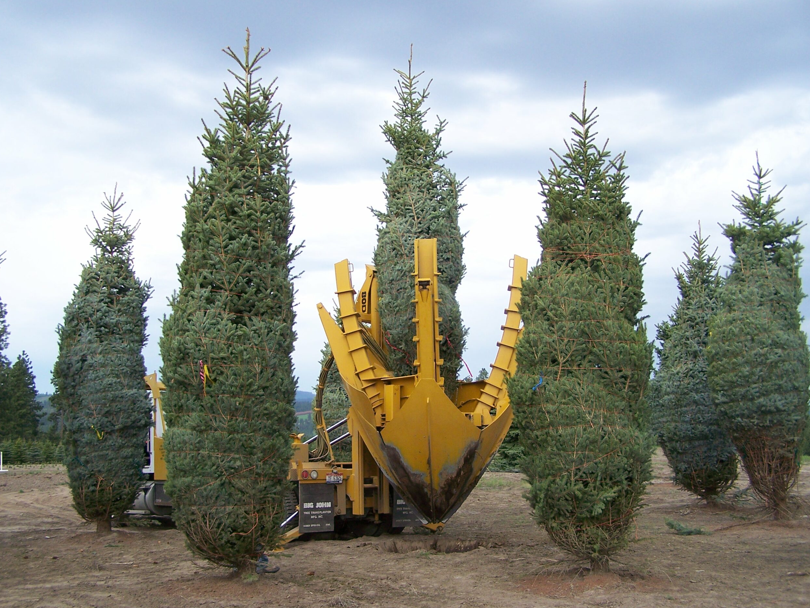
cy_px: 309
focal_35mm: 39
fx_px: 913
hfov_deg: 47.9
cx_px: 411
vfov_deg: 36.8
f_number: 2.8
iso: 80
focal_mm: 6.3
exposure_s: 1/400
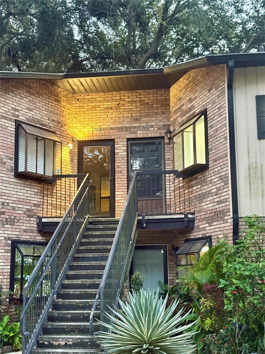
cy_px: 177
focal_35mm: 52
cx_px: 132
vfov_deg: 36.8
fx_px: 531
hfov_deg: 28.0
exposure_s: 1/24
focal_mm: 5.96
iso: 400
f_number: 1.6
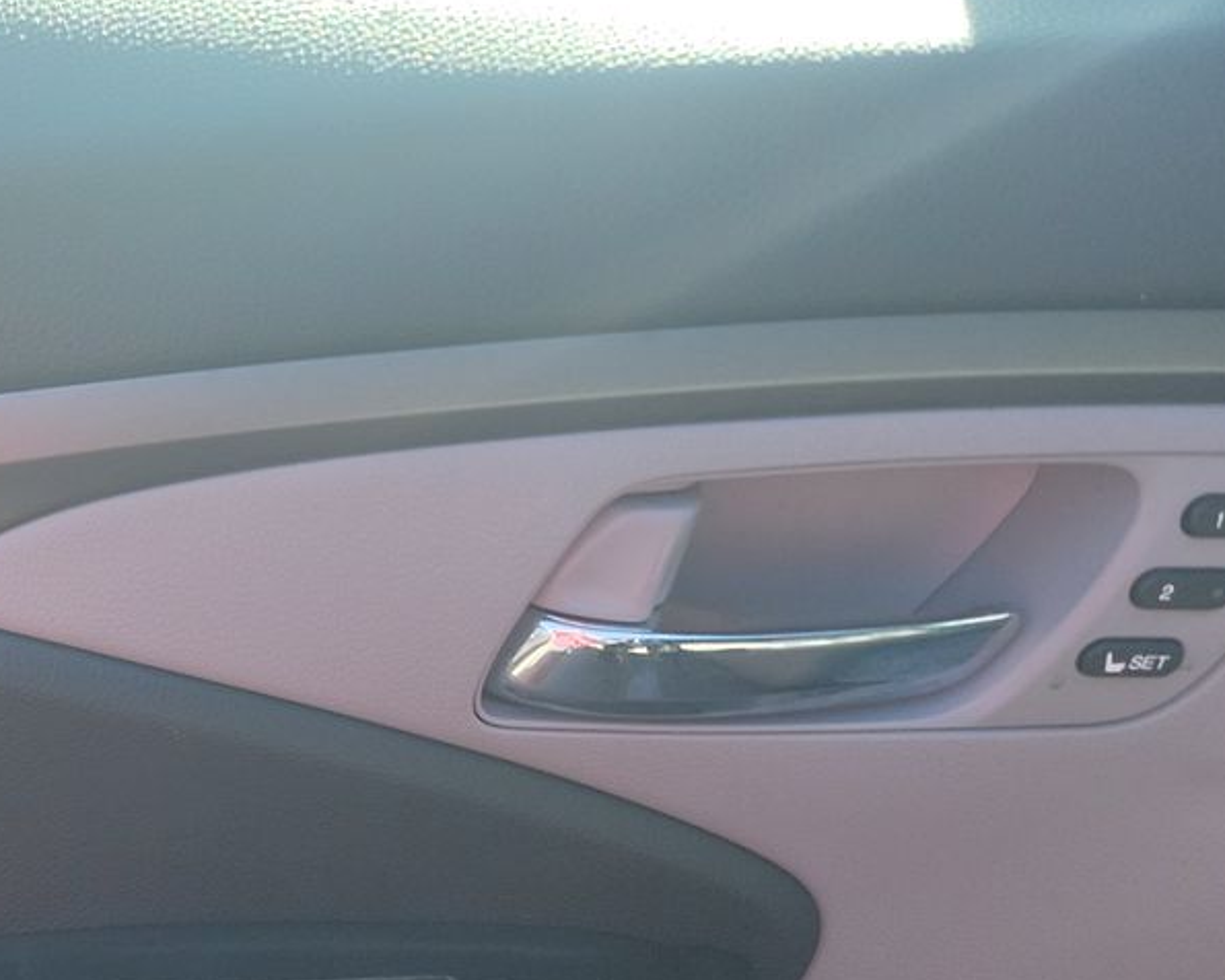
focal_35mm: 63
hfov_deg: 25.6
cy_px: 1206
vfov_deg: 22.2
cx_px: -391
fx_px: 2284
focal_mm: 6.7
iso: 51
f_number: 1.8
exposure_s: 1/119
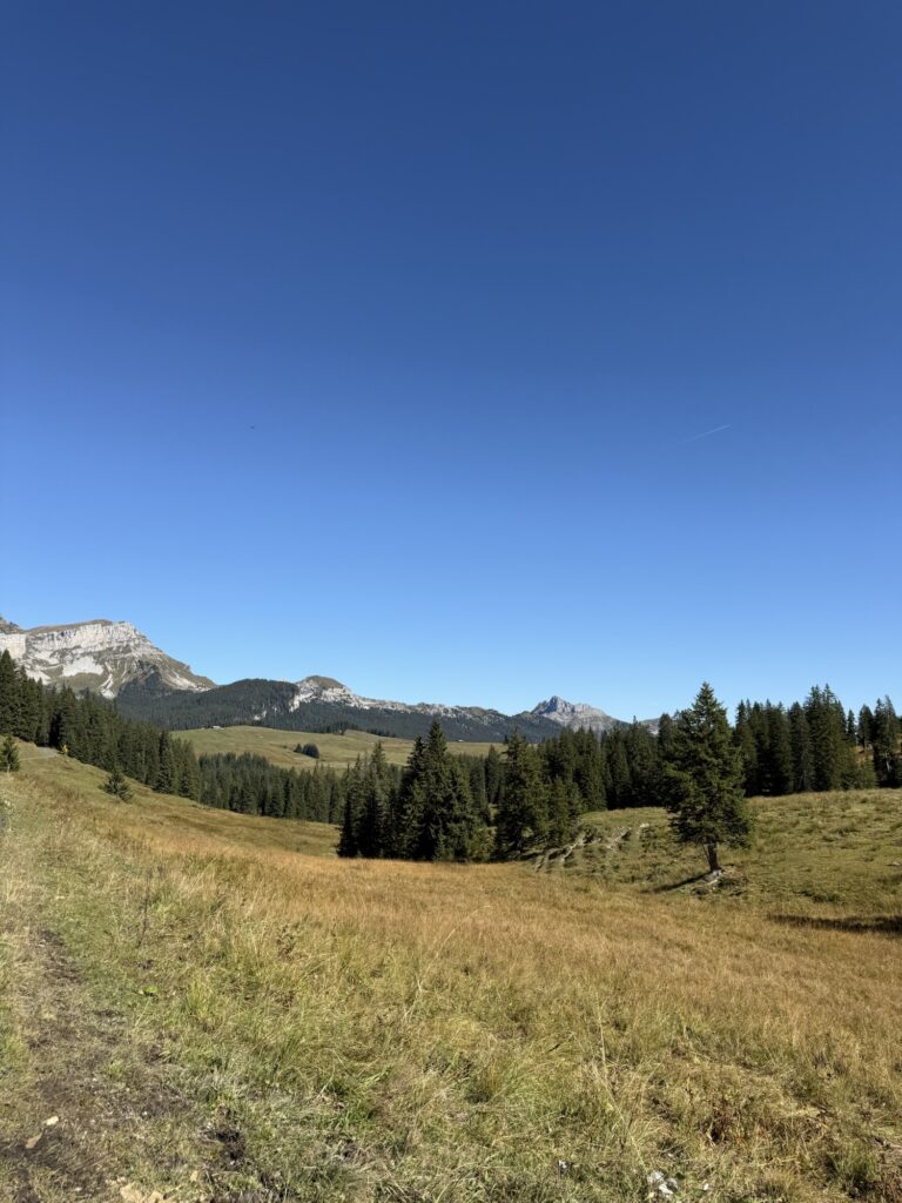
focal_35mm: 24
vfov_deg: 71.6
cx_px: 451
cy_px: 602
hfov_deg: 56.8
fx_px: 834
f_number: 1.78
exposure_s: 1/4405
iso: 80
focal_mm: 6.76
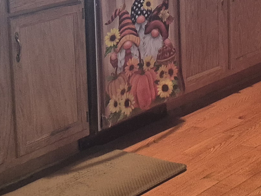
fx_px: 852
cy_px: 16
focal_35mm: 113
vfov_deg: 13.0
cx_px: 242
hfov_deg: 17.1
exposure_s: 1/60
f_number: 1.8
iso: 800
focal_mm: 5.4
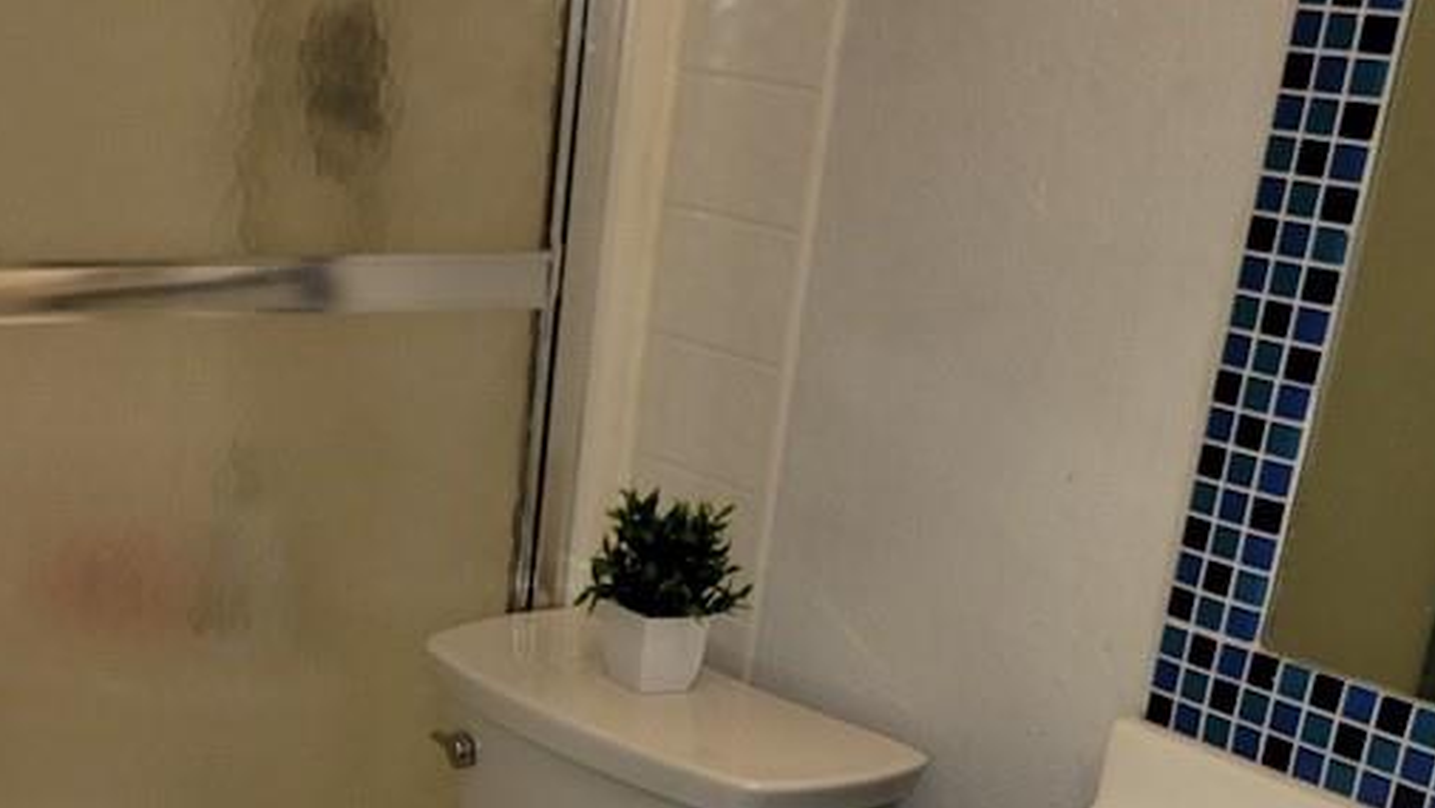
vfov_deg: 20.7
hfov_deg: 36.5
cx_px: 403
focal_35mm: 56
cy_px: 831
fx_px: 2132
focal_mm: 5.4
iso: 100
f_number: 1.8
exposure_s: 1/30
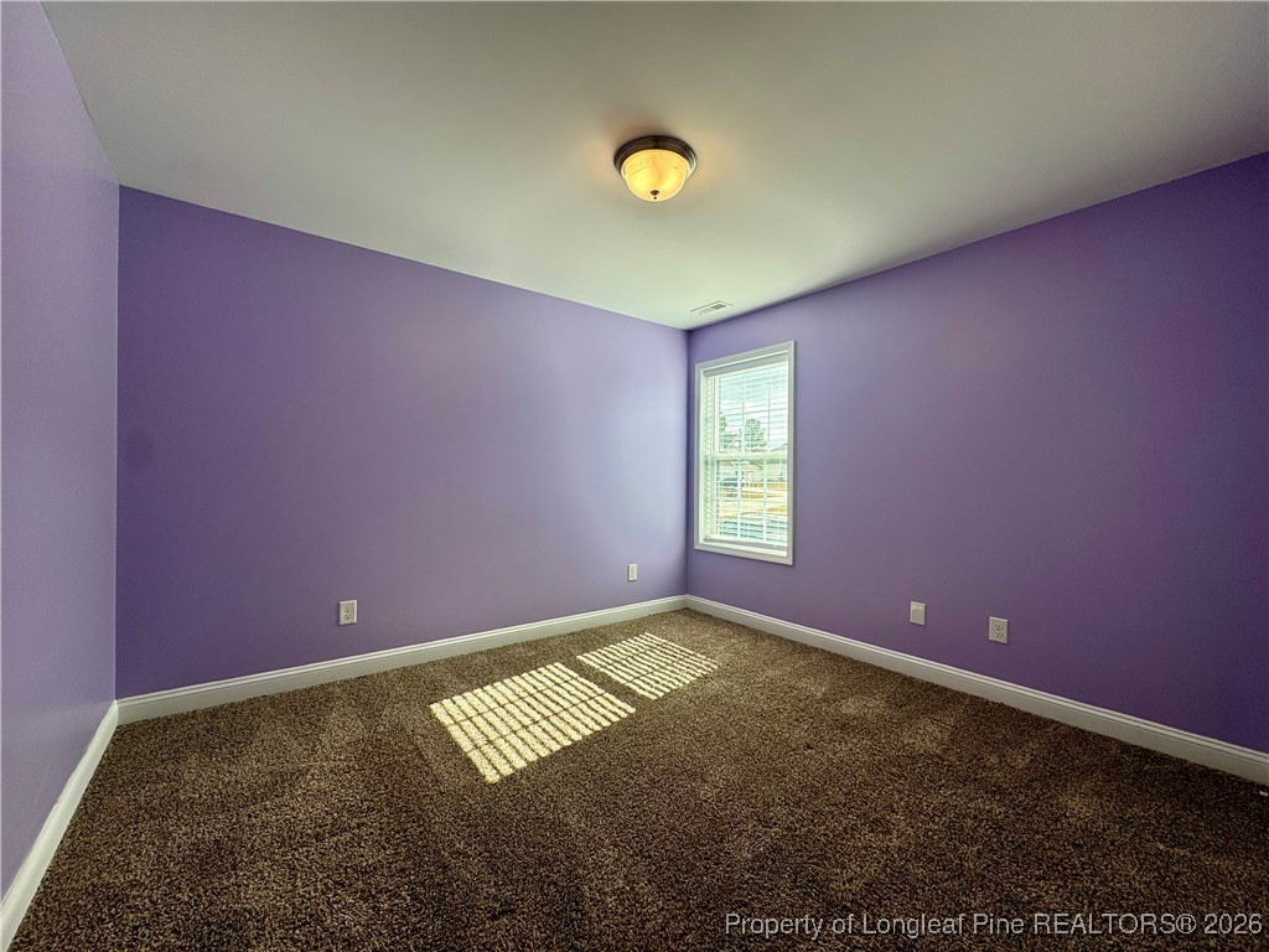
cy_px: 476
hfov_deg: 102.1
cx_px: 634
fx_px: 513
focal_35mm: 14
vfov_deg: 85.7
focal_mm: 2.22
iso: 40
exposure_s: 1/152
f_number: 2.2
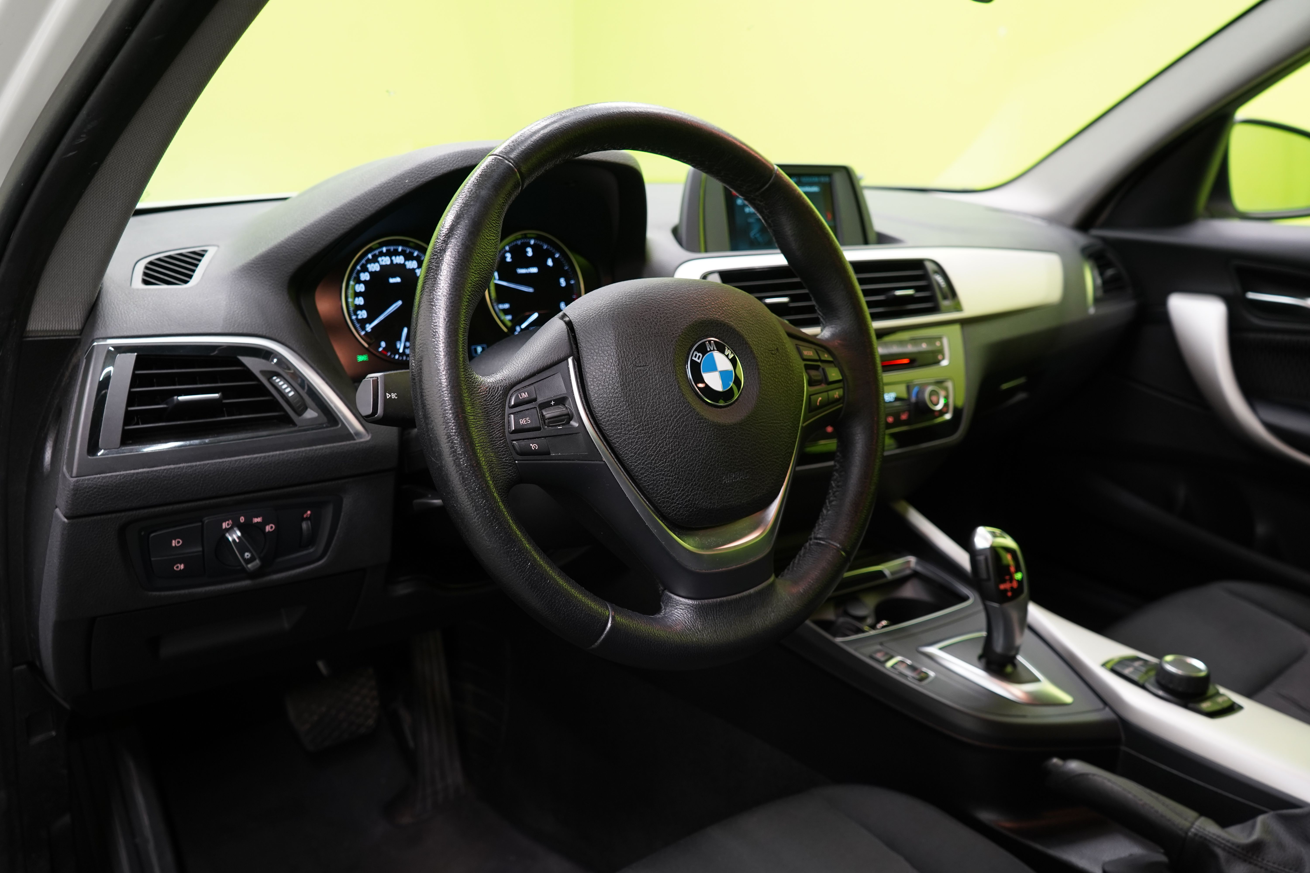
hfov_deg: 65.5
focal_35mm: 28
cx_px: 655
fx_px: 1019
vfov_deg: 46.4
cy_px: 436
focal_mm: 28
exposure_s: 1/20
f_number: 5
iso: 1000
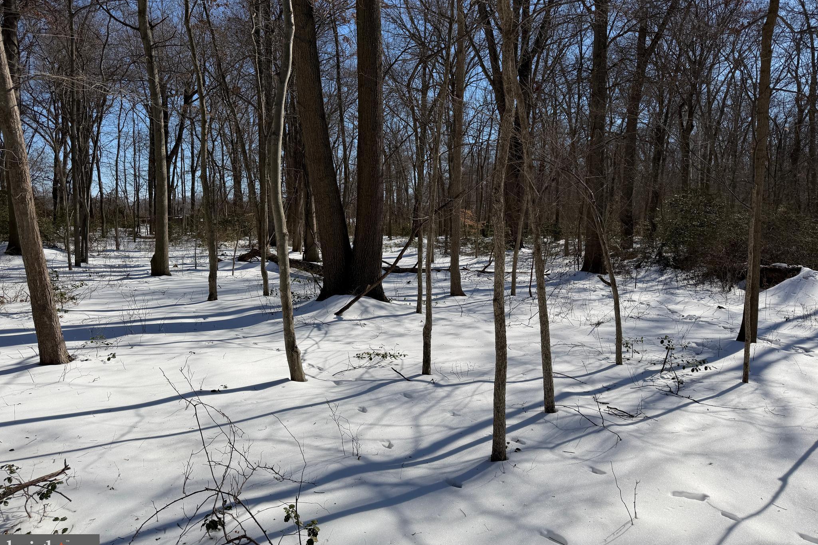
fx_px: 568
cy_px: 260
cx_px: 409
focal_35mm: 25
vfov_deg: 51.3
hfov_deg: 71.5
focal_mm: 6.76
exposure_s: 1/10309
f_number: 1.78
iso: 80
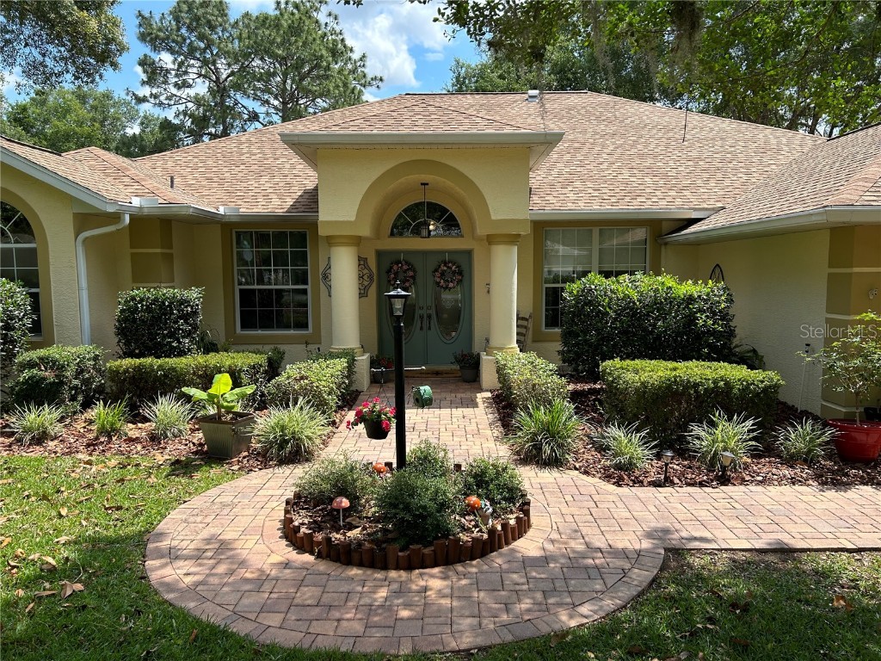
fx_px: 662
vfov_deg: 53.1
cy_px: 330
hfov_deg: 67.3
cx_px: 440
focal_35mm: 26
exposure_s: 1/2208
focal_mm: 5.7
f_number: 1.5
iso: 50
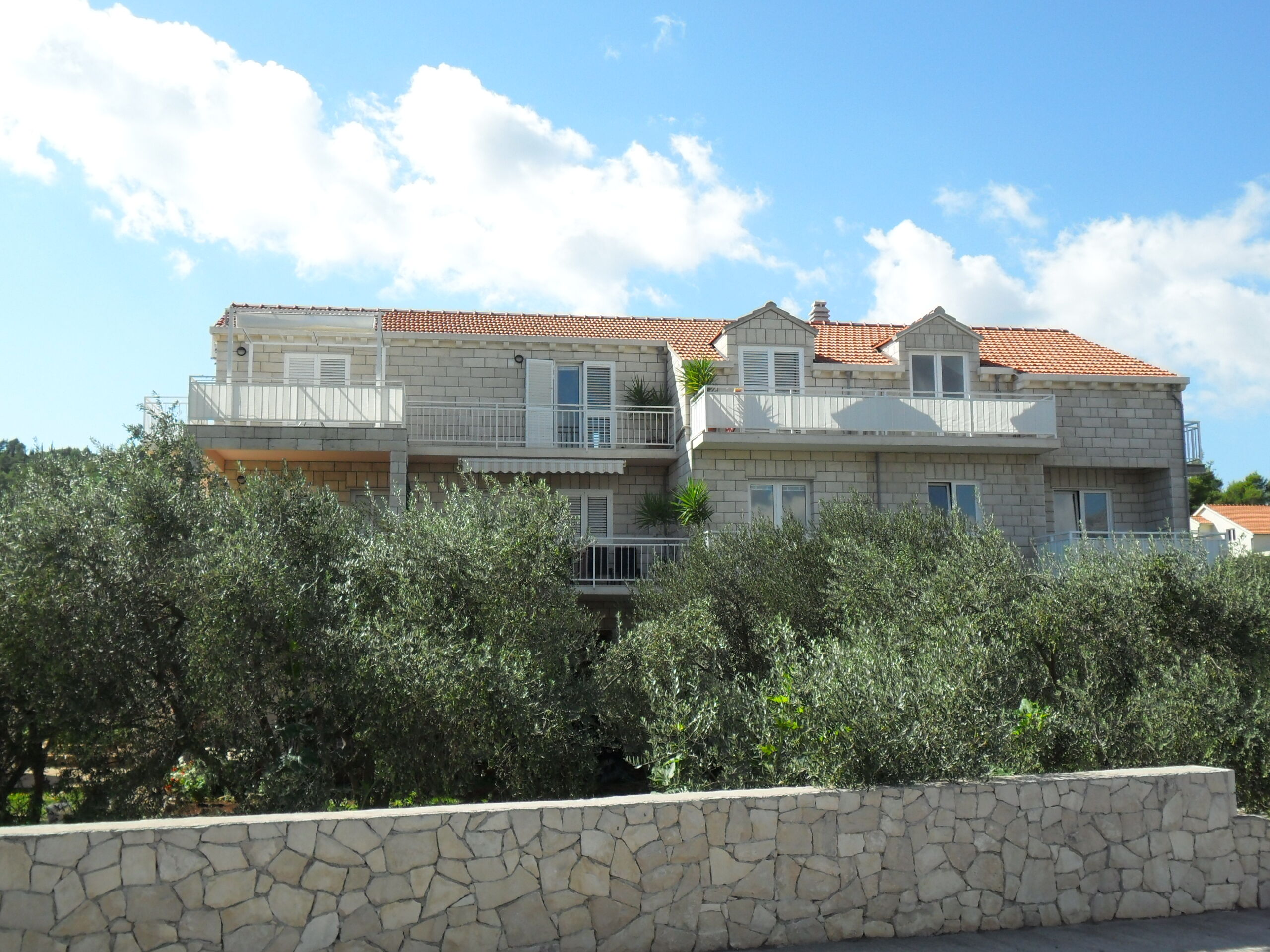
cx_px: 635
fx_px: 1357
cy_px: 476
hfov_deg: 50.1
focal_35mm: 37
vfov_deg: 38.7
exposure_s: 1/750
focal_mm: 6.6
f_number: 4
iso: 100
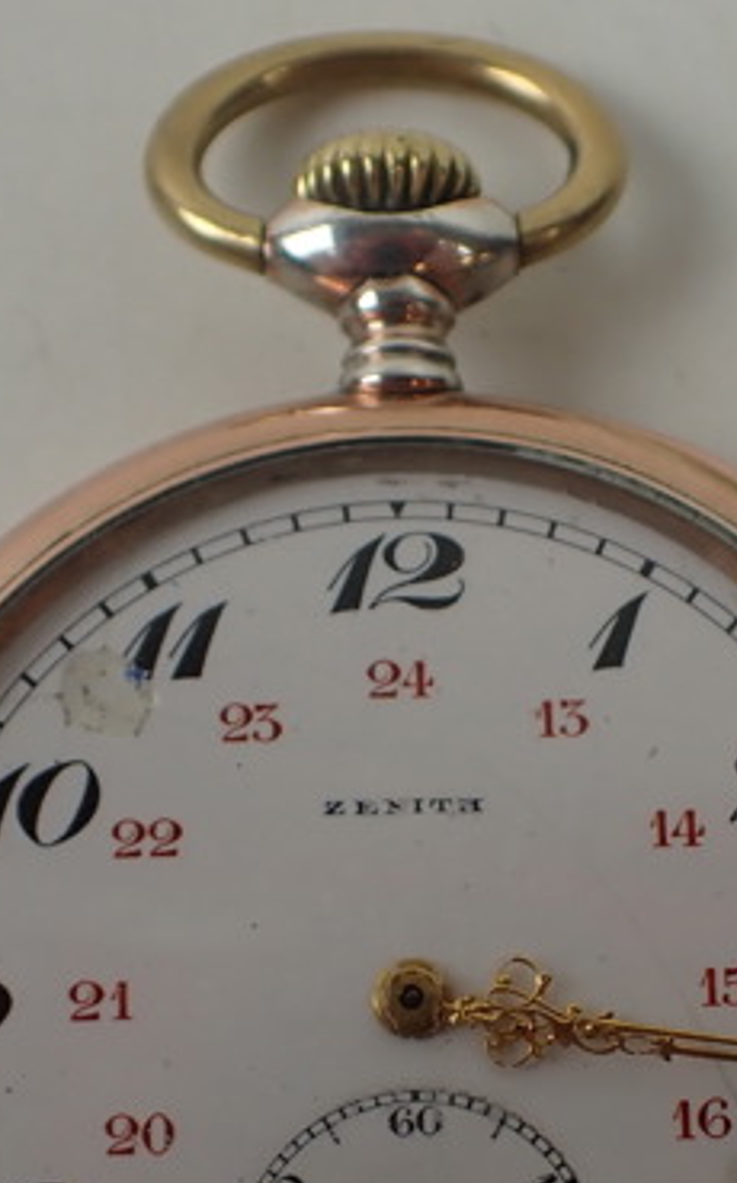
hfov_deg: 18.7
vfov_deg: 29.2
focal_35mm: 69
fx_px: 2222
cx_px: 567
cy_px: 930
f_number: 2.3
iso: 160
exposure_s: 1/125
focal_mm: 5.4
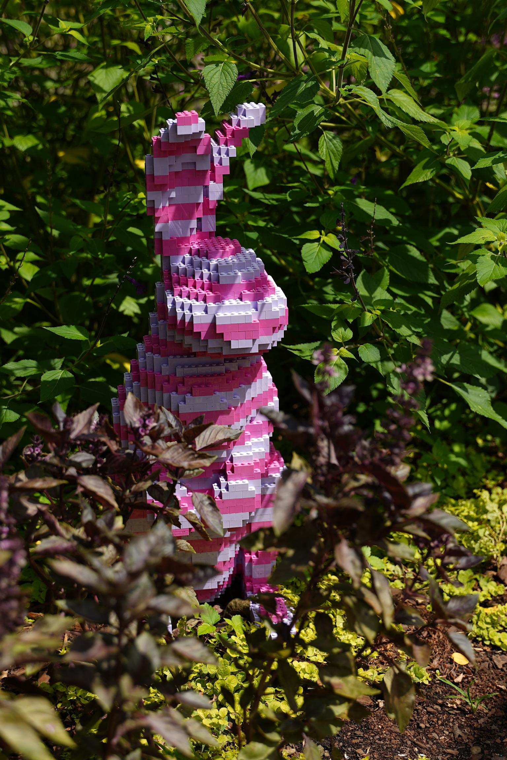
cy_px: 380
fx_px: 1267
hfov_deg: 22.6
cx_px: 254
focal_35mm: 60
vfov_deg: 33.4
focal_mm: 40
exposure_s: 1/250
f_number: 3.2
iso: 50
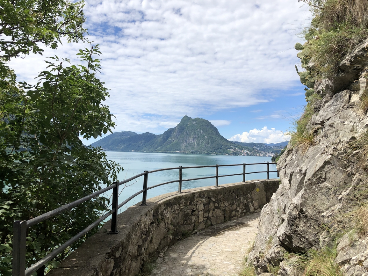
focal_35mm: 28
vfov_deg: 49.7
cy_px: 138
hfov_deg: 63.4
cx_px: 184
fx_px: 298
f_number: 1.8
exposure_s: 1/3436
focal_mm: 3.99
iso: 25
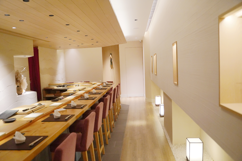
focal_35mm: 31
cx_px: 121
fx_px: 208
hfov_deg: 60.3
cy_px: 80
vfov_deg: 42.3
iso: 4000
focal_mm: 31
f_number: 2.8
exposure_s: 1/160
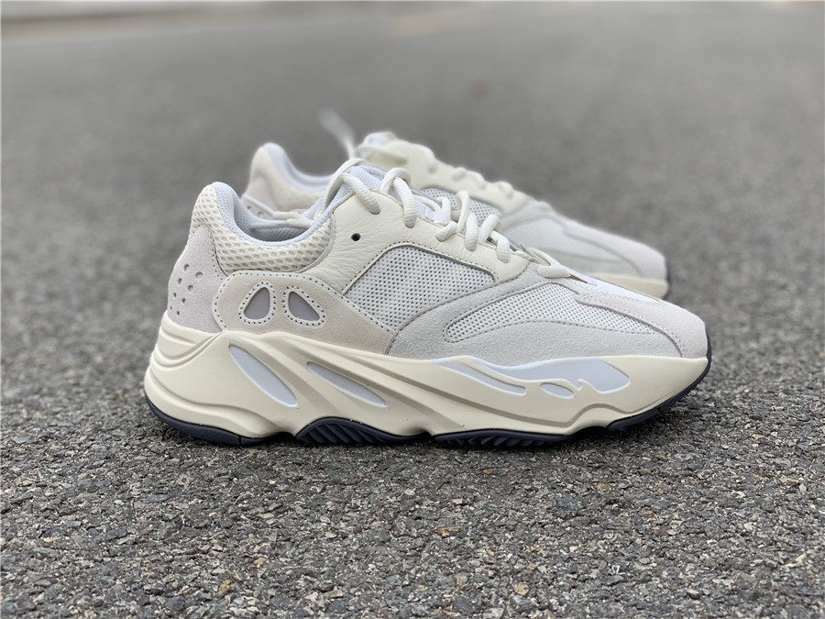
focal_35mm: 52
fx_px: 1239
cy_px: 310
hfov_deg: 36.8
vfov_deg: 28.0
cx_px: 412
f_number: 2.4
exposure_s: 1/122
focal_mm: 6
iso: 20
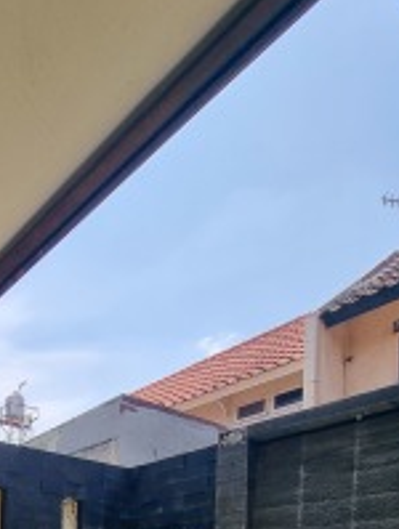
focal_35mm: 30
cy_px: 603
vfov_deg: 43.5
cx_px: -17
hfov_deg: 40.0
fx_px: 460
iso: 50
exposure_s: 1/1164
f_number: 2.2
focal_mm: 2.2
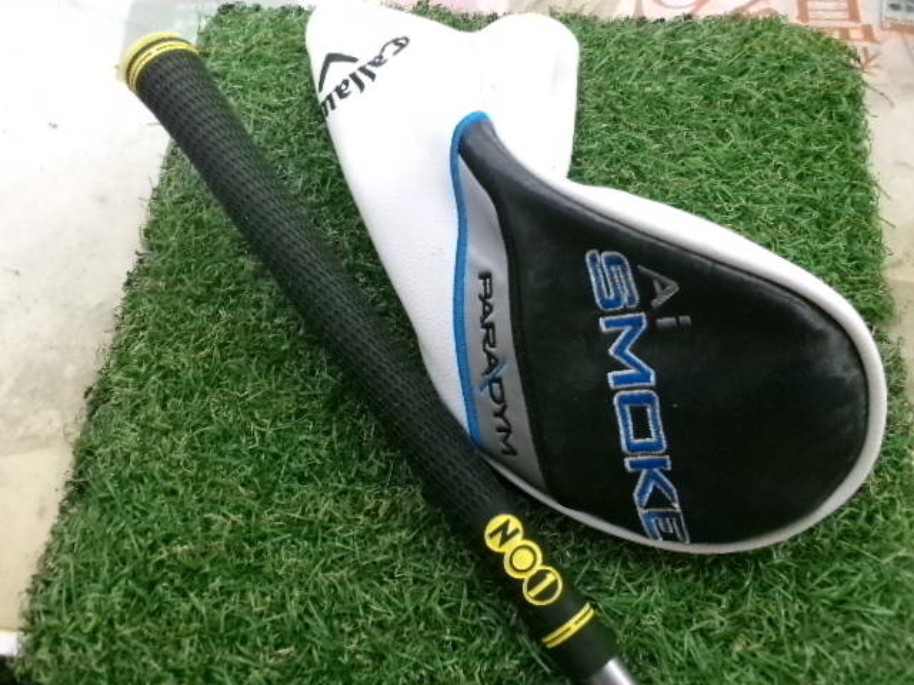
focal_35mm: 28
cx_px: 457
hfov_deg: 63.4
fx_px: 739
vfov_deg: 49.7
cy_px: 342
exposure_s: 1/50
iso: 800
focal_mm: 5.1
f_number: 3.9
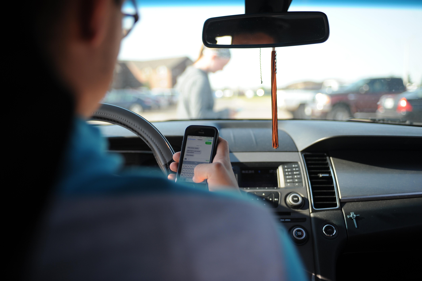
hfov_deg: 46.4
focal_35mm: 42
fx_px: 492
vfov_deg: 31.9
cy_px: 140
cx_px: 211
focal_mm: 42
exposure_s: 1/800
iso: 320
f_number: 2.8
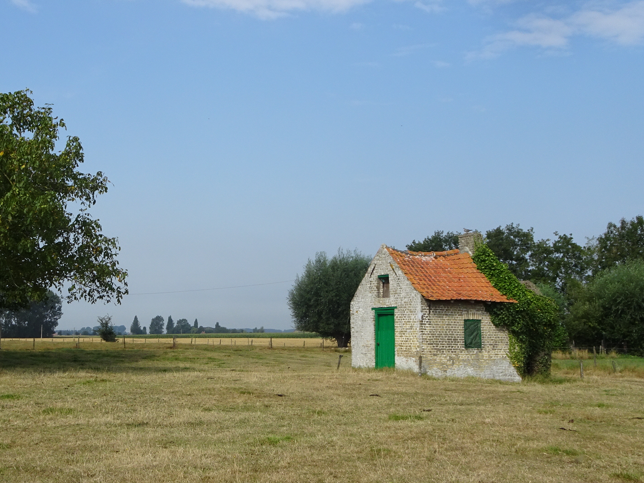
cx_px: 223
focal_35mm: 45
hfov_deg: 41.6
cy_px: 250
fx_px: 837
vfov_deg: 32.2
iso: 80
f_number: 3.5
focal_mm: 4.45
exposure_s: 1/800
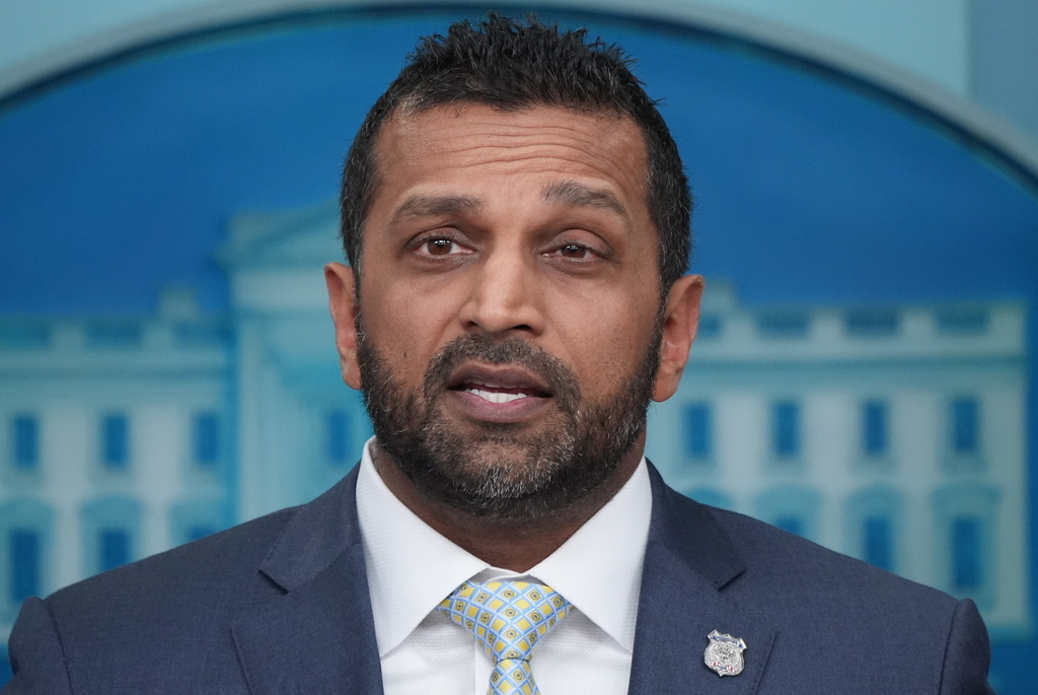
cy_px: 348
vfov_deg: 2.3
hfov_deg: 3.4
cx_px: 519
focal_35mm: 600
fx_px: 17317
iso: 3200
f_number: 5.6
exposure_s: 1/250
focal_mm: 400
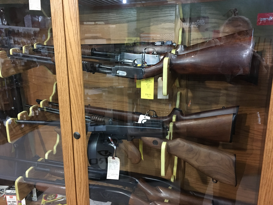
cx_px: 136
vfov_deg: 48.2
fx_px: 229
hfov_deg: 61.7
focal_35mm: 29
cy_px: 102
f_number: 2.2
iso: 250
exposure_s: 1/15
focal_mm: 4.15
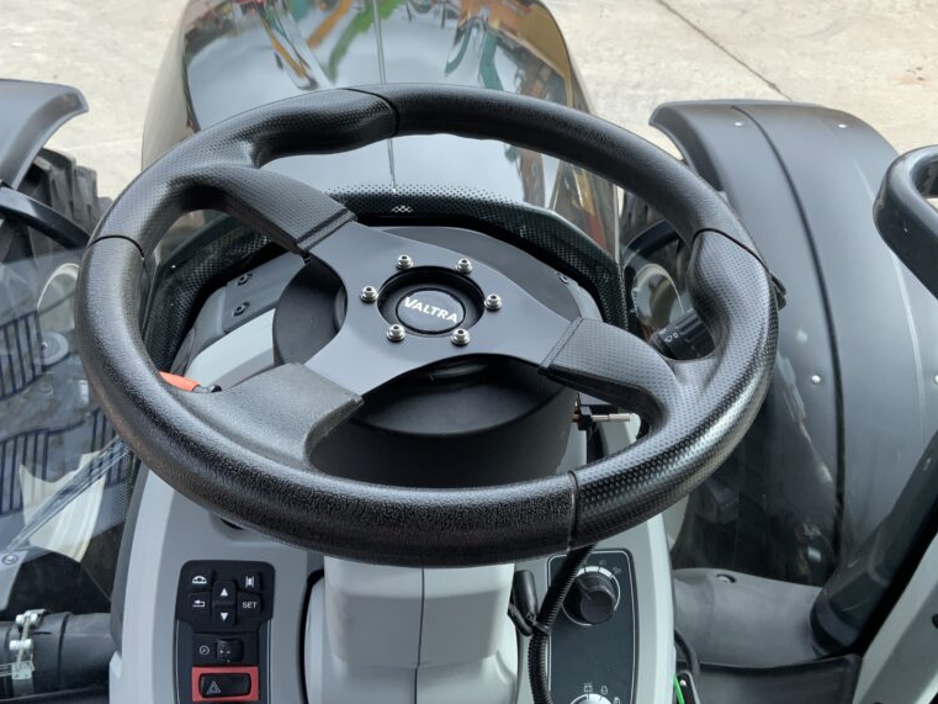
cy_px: 297
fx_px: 1057
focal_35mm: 39
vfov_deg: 36.7
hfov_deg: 47.9
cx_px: 459
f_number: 1.8
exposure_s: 1/383
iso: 16
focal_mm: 3
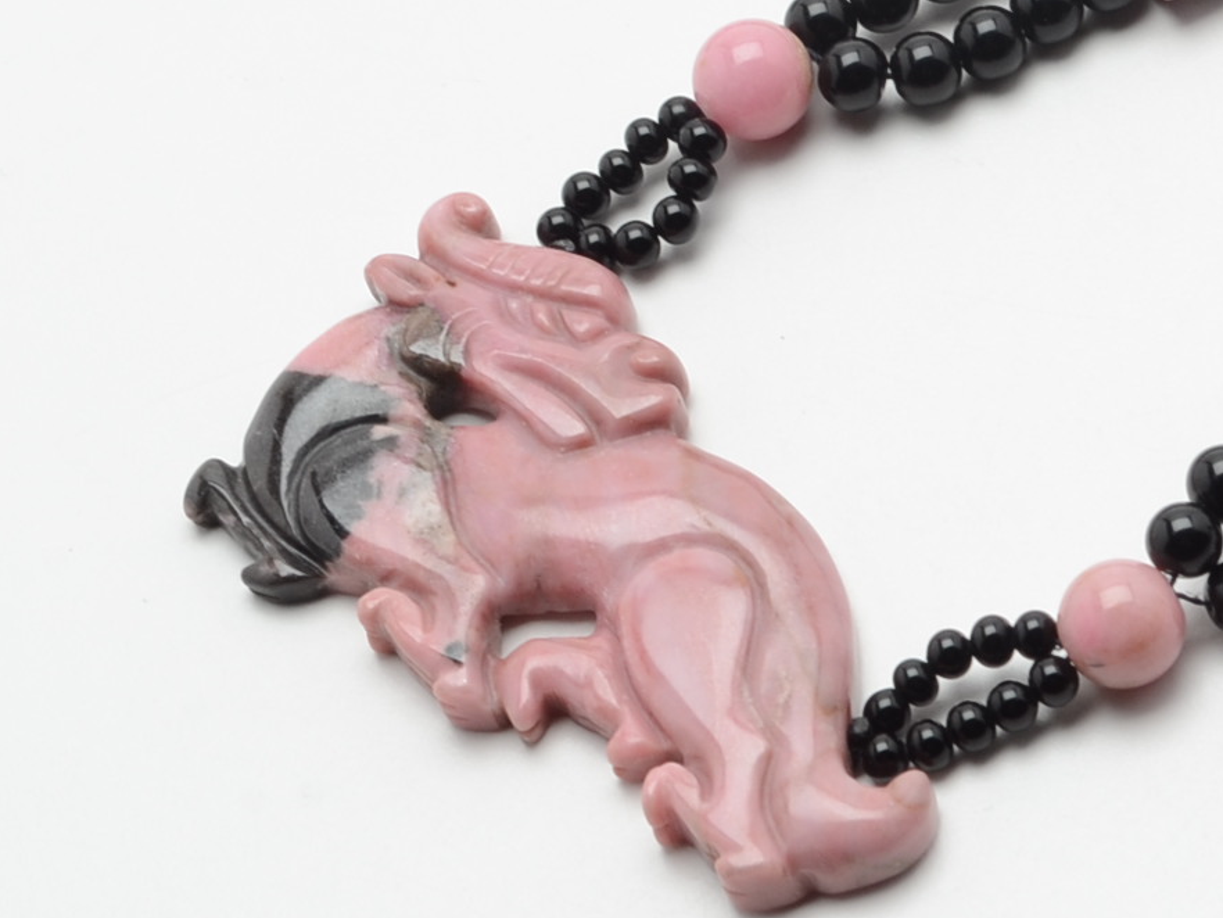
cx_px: 1062
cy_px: 10
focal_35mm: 193
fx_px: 6821
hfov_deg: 10.2
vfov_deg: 7.7
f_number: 14
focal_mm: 48
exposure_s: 1/125
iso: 200
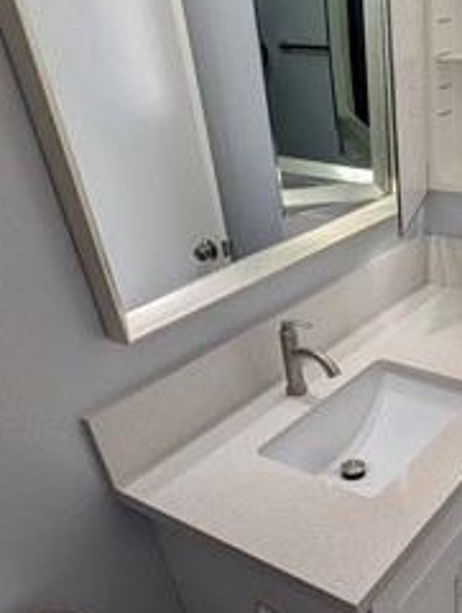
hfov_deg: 41.0
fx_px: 567
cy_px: 437
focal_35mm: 32
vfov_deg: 54.8
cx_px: 414
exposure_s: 1/191
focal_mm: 2.02
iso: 54
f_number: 1.7
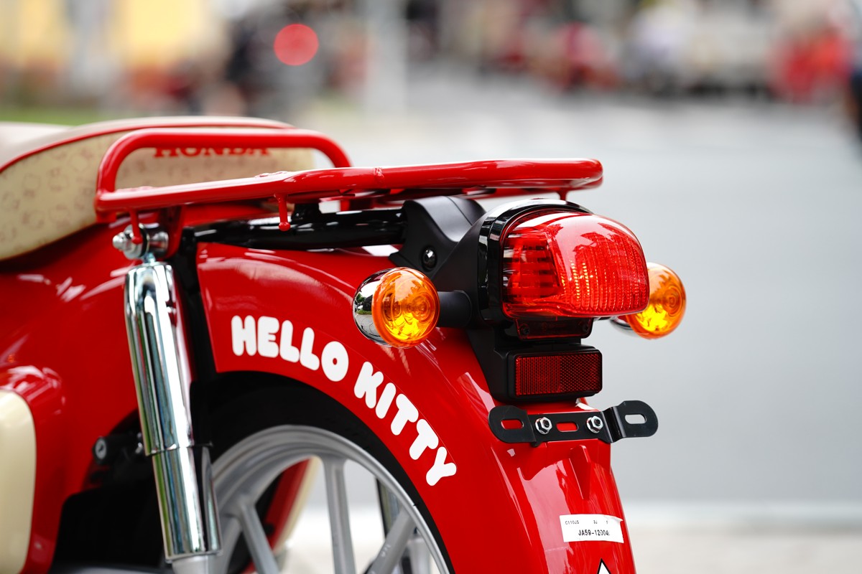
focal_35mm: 144
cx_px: 431
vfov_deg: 9.5
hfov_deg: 14.3
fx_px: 3448
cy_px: 287
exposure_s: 1/200
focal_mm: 144
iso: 800
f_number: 4
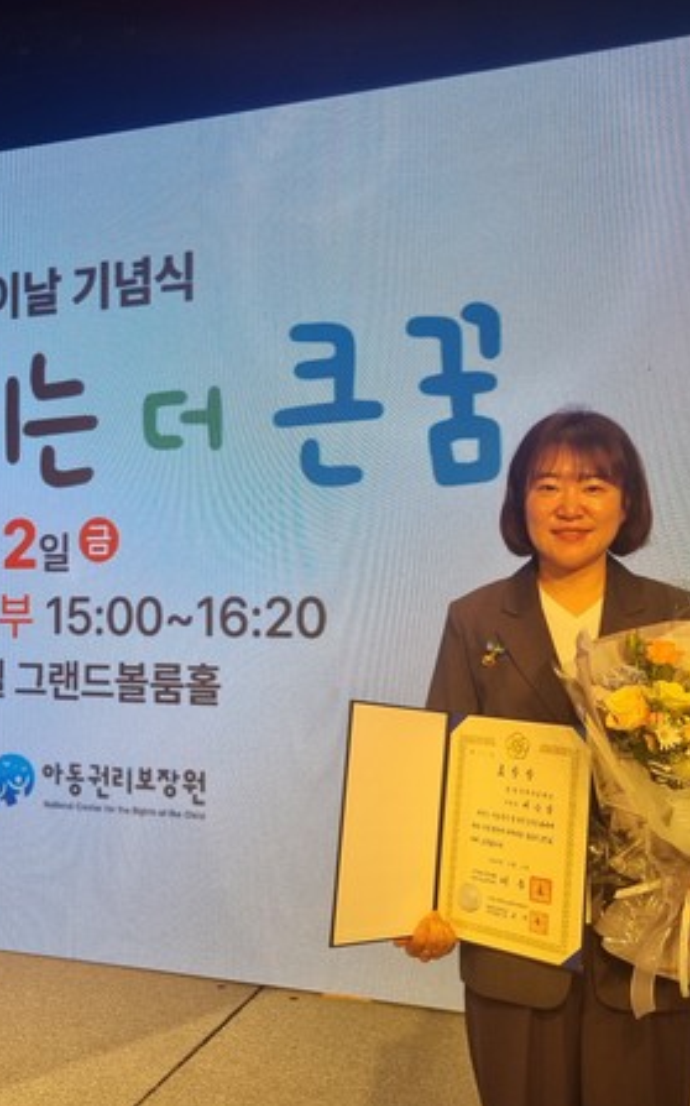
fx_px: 1114
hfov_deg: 34.3
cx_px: 270
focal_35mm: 37
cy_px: 552
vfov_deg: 52.8
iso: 50
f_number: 1.8
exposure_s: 1/125
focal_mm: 5.4
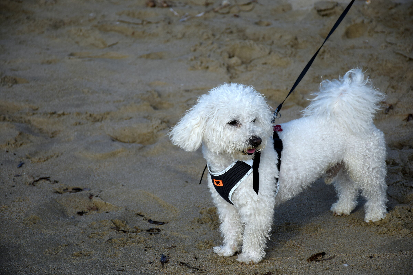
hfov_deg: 14.4
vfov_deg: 9.6
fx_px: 1635
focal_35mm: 142
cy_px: 138
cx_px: 206
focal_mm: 95
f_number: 5.3
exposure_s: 1/400
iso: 100
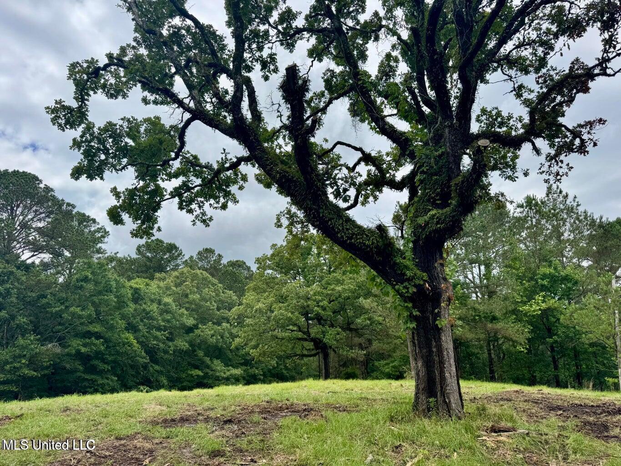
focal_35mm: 24
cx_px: 310
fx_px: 431
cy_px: 233
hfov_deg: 71.6
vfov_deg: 56.8
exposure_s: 1/4310
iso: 80
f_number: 1.78
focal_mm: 6.76
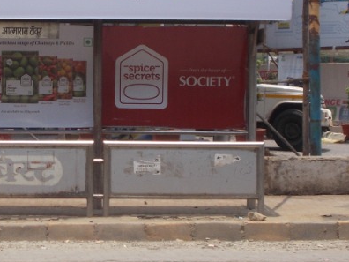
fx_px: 1512
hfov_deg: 13.0
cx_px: 29
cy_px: 89
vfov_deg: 9.9
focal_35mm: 150
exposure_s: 1/400
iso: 80
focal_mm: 10.3
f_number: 4.9
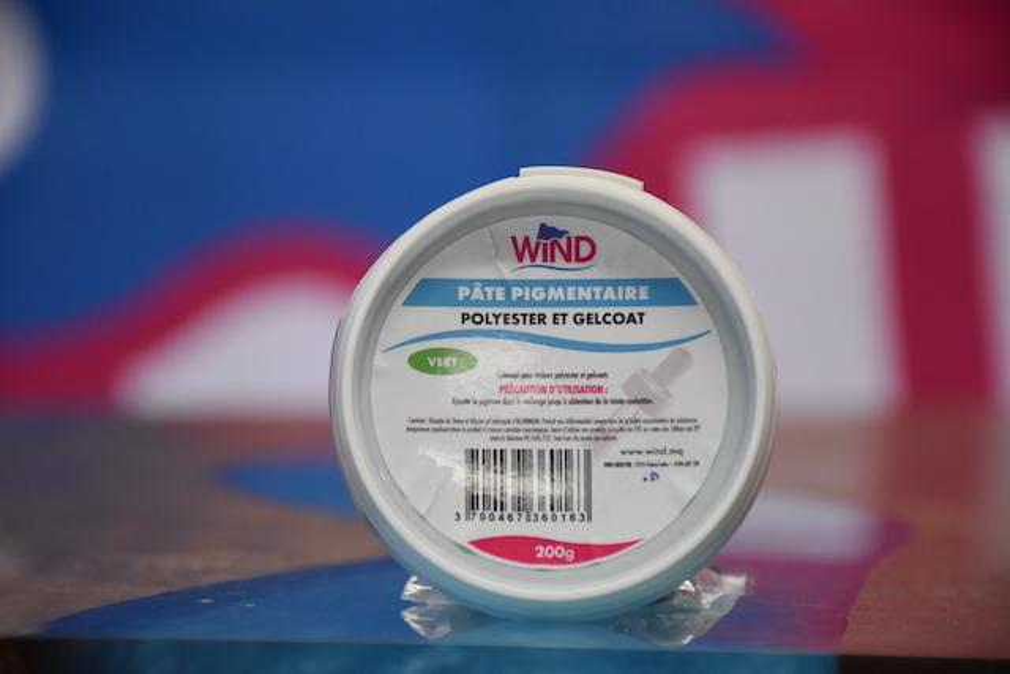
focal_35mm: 210
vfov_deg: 6.5
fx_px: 5893
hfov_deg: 9.8
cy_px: 337
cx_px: 505
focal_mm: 140
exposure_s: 1/125
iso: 1800
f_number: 5.6
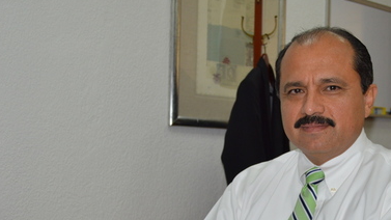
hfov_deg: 32.1
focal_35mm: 64
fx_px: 663
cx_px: 305
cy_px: 192
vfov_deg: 18.5
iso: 400
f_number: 4
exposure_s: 1/60
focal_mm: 24
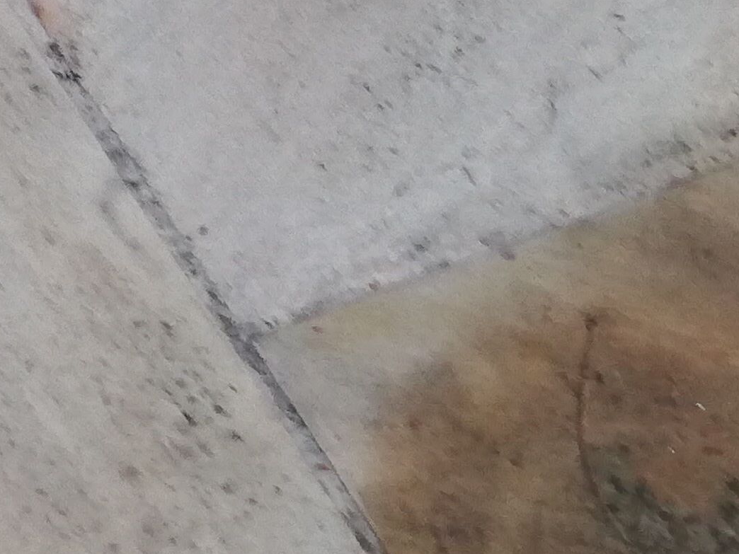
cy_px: -524
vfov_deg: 10.7
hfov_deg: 13.2
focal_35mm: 128
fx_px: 2733
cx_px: -776
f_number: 2.2
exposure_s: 1/50
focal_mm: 3.81
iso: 160
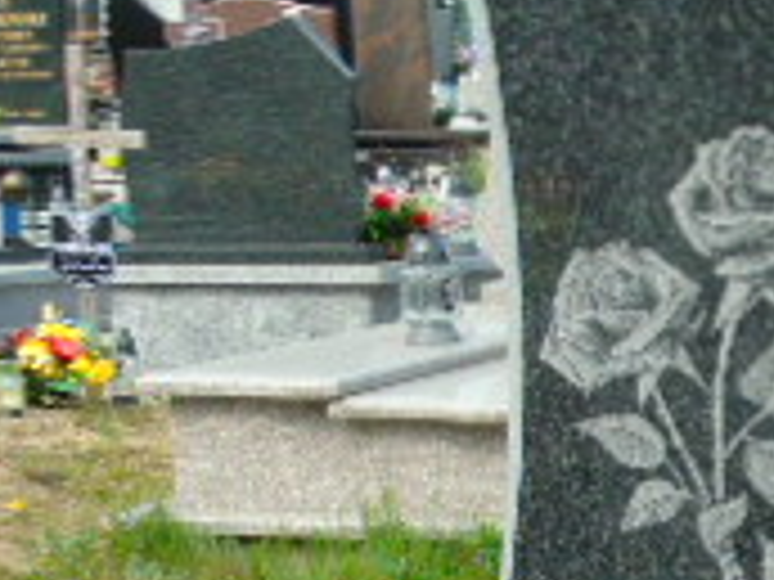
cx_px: 1107
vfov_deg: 9.8
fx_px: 3332
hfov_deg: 12.7
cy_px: 719
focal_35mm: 149
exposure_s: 1/320
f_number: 3.9
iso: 80
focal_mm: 7.1
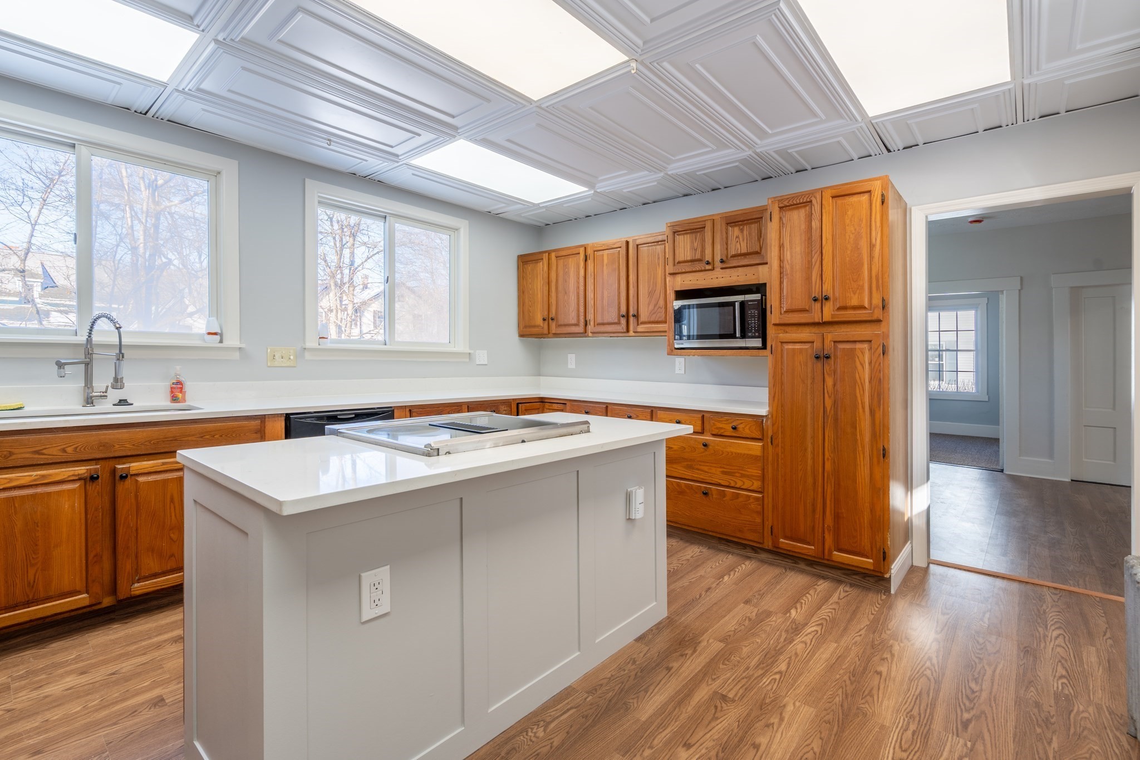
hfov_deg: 96.7
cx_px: 570
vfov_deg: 73.7
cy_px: 380
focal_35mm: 16
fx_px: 507
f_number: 8
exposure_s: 1/80
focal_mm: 16
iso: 100
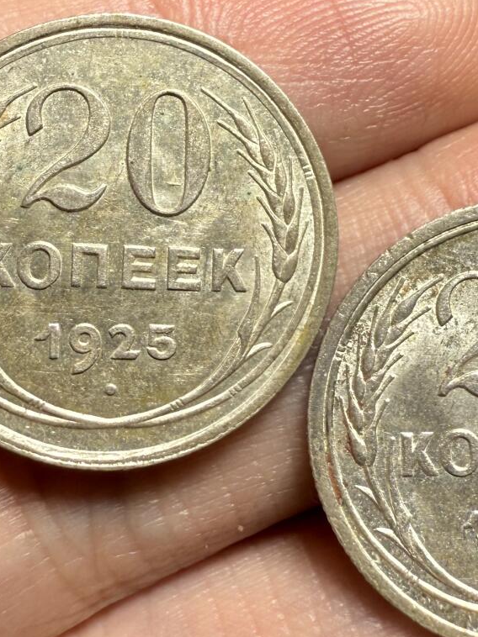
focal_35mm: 57
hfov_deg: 25.5
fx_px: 1050
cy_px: 334
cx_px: 320
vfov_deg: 33.8
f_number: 2.2
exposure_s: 1/102
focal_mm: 2.22
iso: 40
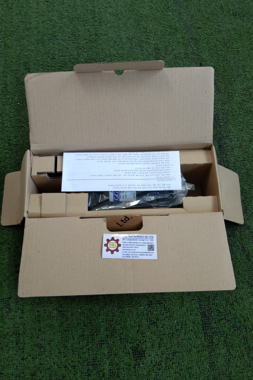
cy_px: 192
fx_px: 337
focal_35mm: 32
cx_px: 122
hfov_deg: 41.1
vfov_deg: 58.7
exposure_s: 1/50
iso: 74
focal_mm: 3.65
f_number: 2.2
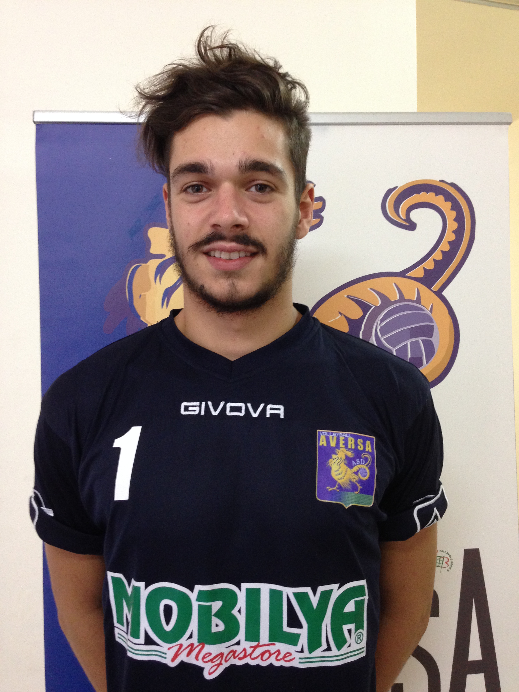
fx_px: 660
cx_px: 260
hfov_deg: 42.9
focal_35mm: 33
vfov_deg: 55.4
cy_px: 346
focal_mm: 4.12
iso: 200
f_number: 2.4
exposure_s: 1/20
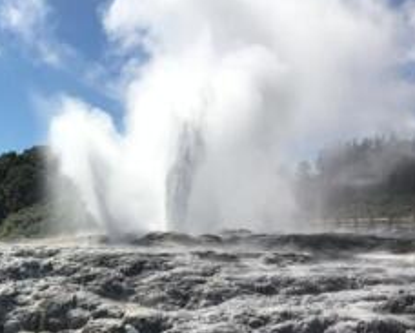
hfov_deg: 28.2
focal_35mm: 62
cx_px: -22
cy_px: 268
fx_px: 762
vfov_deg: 24.2
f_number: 2.2
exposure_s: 1/3497
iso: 25
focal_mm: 4.15
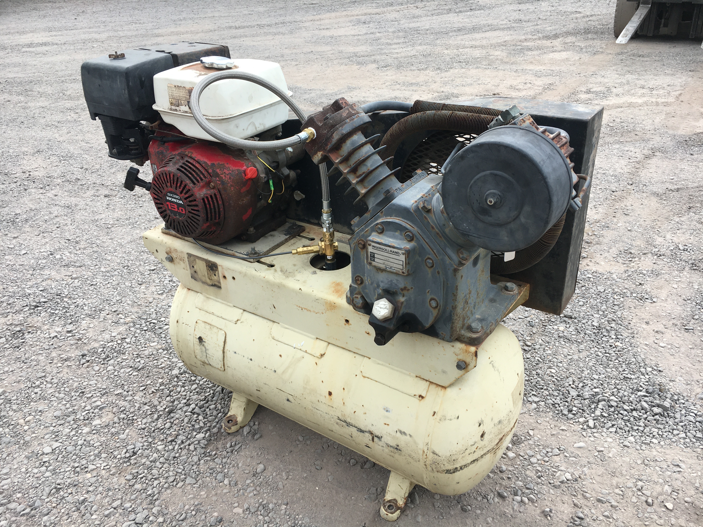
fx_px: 589
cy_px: 264
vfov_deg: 48.2
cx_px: 352
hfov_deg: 61.7
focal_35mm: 29
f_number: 2.2
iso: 25
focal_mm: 4.15
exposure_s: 1/272
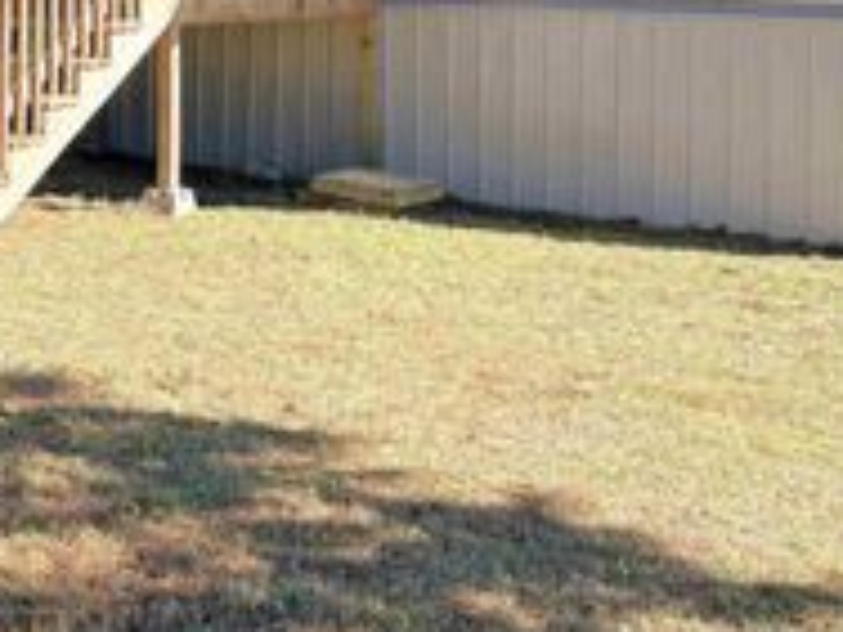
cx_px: 157
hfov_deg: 27.5
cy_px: -56
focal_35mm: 69
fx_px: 1680
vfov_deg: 20.4
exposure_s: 1/1175
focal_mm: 5.96
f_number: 1.6
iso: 50
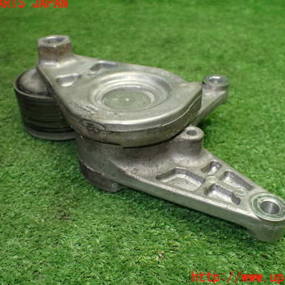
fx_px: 335
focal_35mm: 36
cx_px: 144
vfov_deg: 46.0
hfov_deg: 46.0
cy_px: 141
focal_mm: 5.4
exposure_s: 1/125
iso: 500
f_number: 2.3
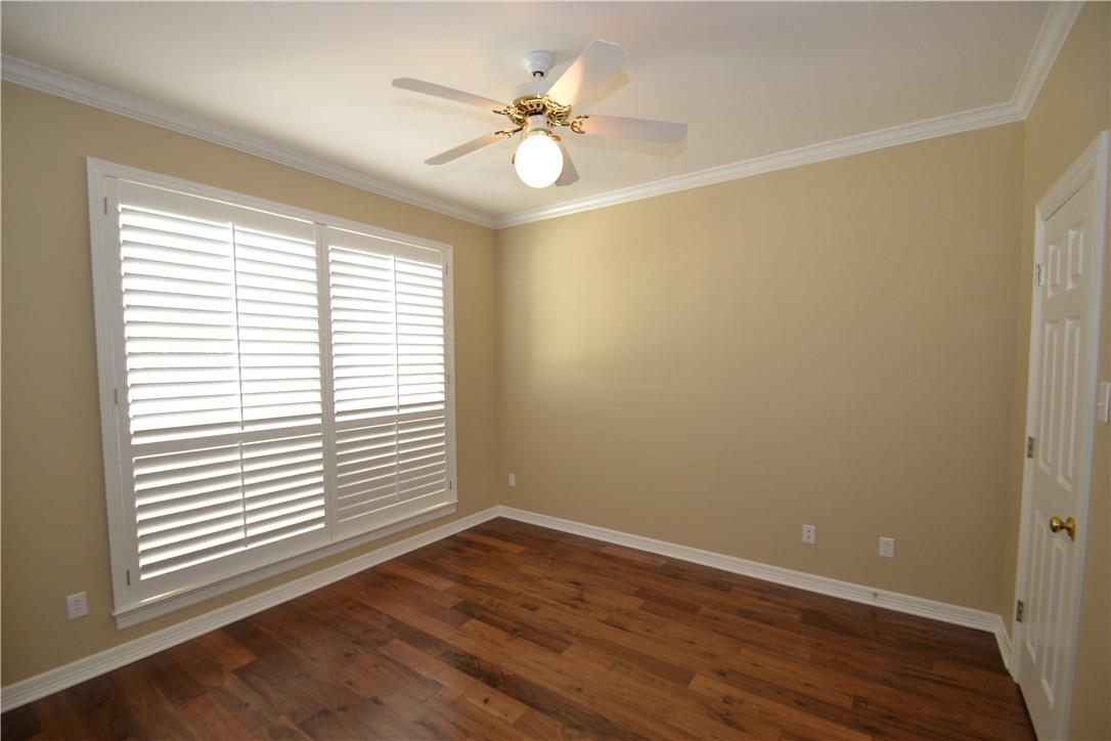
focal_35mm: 15
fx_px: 463
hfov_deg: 100.4
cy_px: 370
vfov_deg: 77.3
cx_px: 556
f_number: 3.5
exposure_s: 1/60
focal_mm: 10
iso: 400
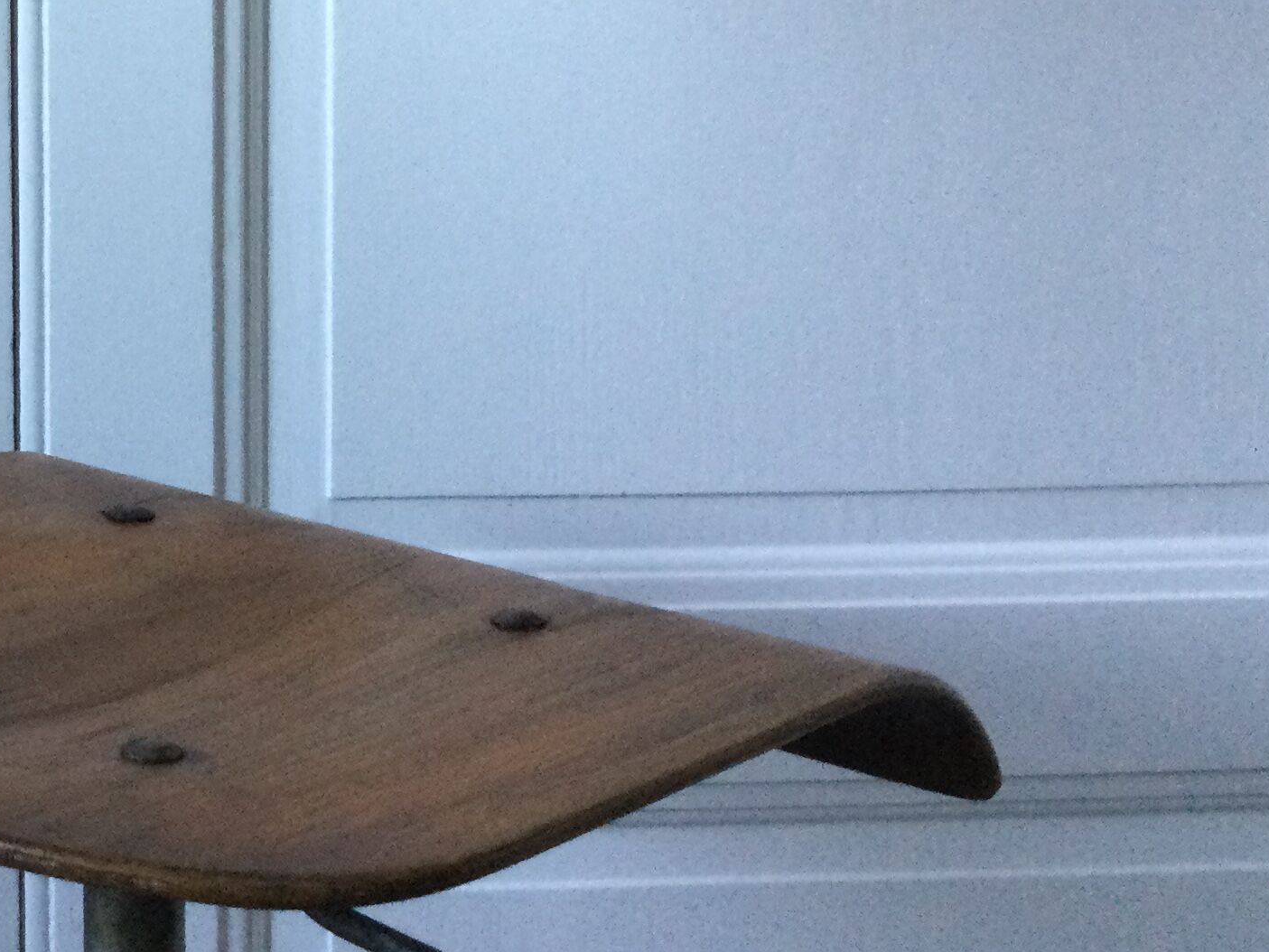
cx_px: -66
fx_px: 2640
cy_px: 50
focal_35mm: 72
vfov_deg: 19.9
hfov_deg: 25.4
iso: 160
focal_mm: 3.3
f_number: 2.4
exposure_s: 1/33
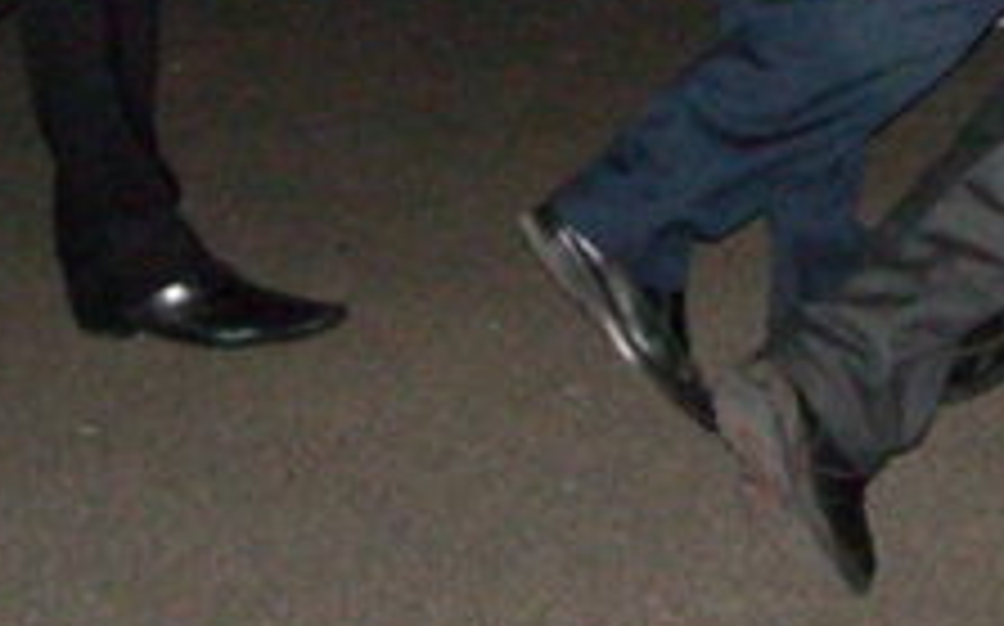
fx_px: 3636
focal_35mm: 133
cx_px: 648
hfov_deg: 15.7
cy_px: -590
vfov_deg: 9.3
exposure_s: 1/60
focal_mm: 5.7
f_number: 2.8
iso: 766
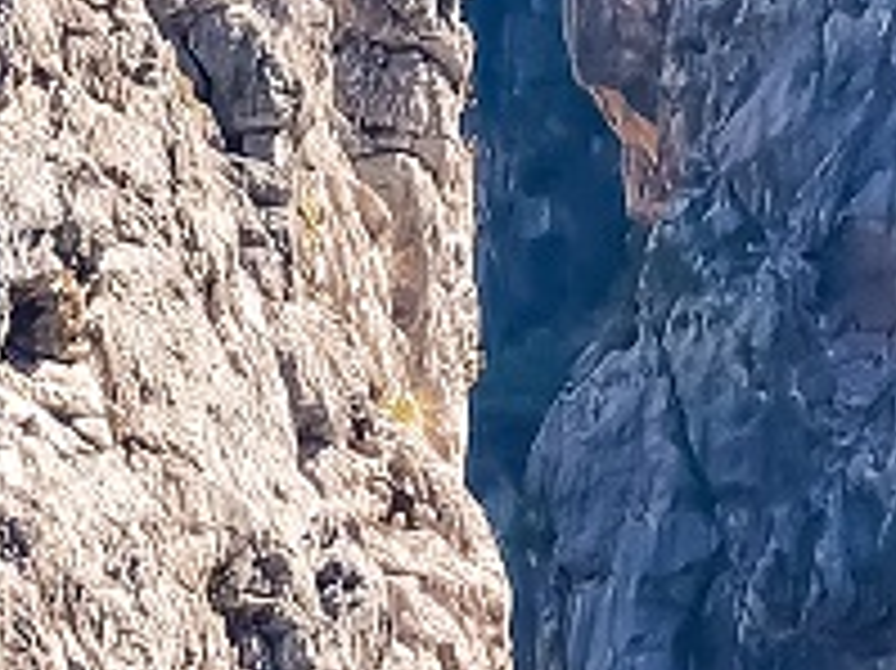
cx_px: 306
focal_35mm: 932
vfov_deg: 1.6
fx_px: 24109
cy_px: 229
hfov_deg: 2.1
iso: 50
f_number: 3.4
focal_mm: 14.46
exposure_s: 1/310
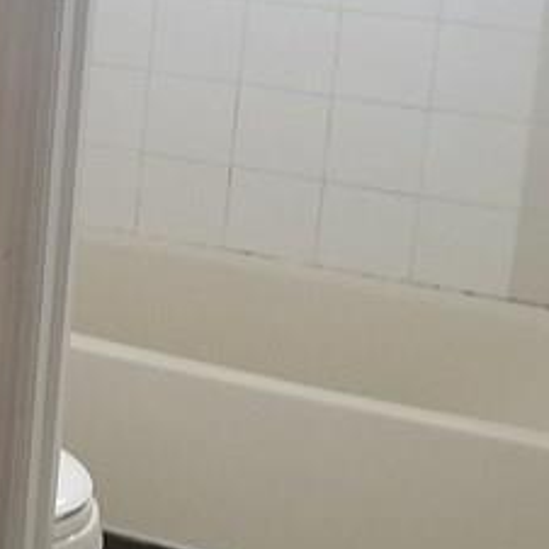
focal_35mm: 104
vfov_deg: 16.1
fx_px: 1866
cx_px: -571
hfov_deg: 14.0
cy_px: -104
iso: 160
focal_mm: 4.2
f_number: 1.7
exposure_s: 1/30
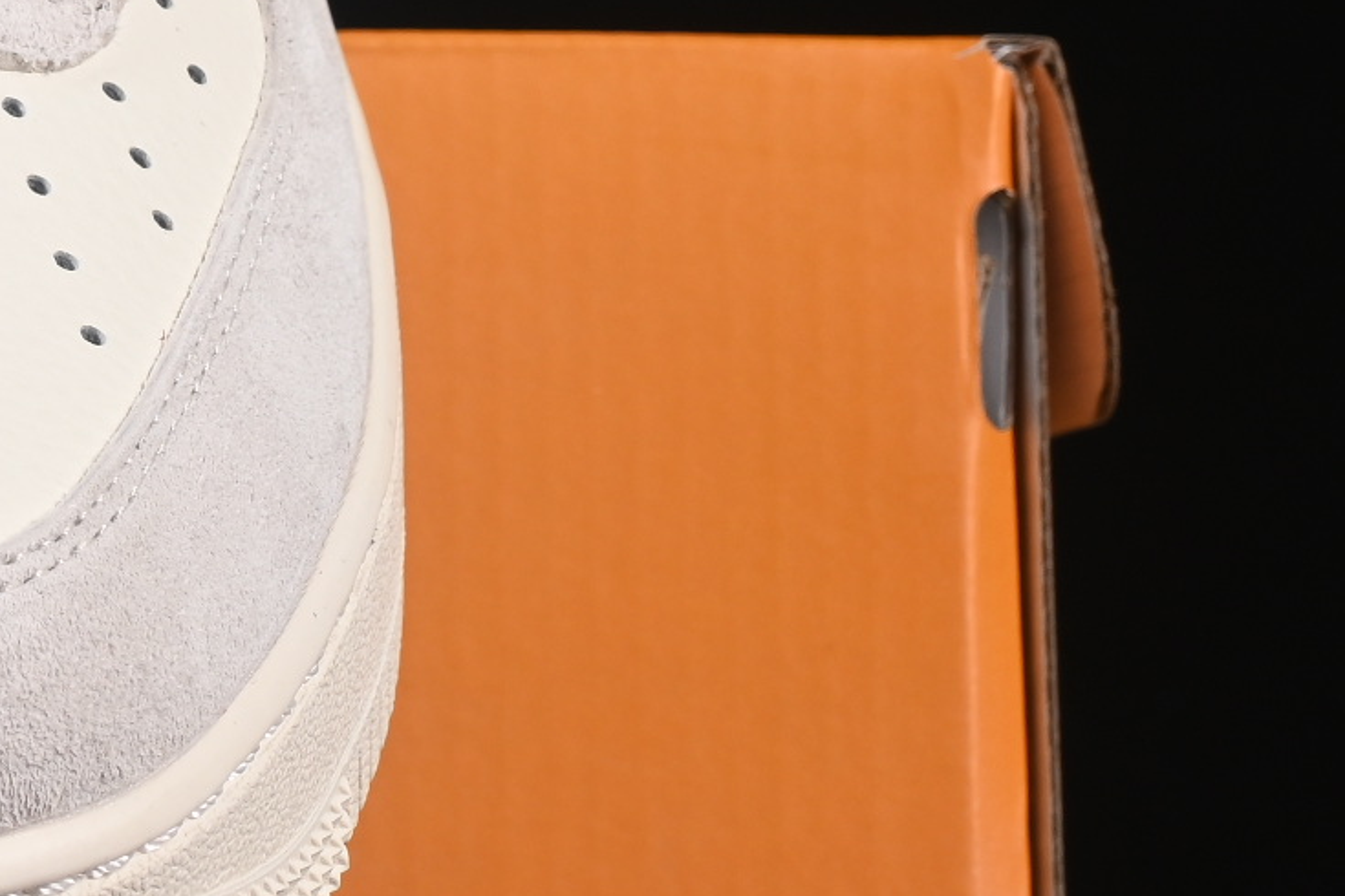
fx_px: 10610
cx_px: -747
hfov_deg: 7.1
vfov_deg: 4.8
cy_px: 37
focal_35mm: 284
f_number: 8
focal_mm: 50
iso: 160
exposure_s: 1/80
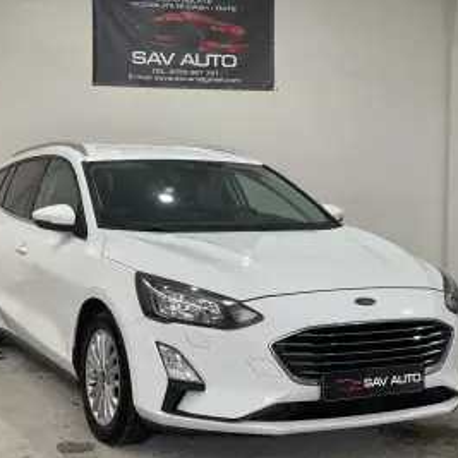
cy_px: 230
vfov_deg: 27.7
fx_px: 928
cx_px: 201
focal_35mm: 62
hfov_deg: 27.7
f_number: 2
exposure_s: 1/100
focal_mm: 6
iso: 100
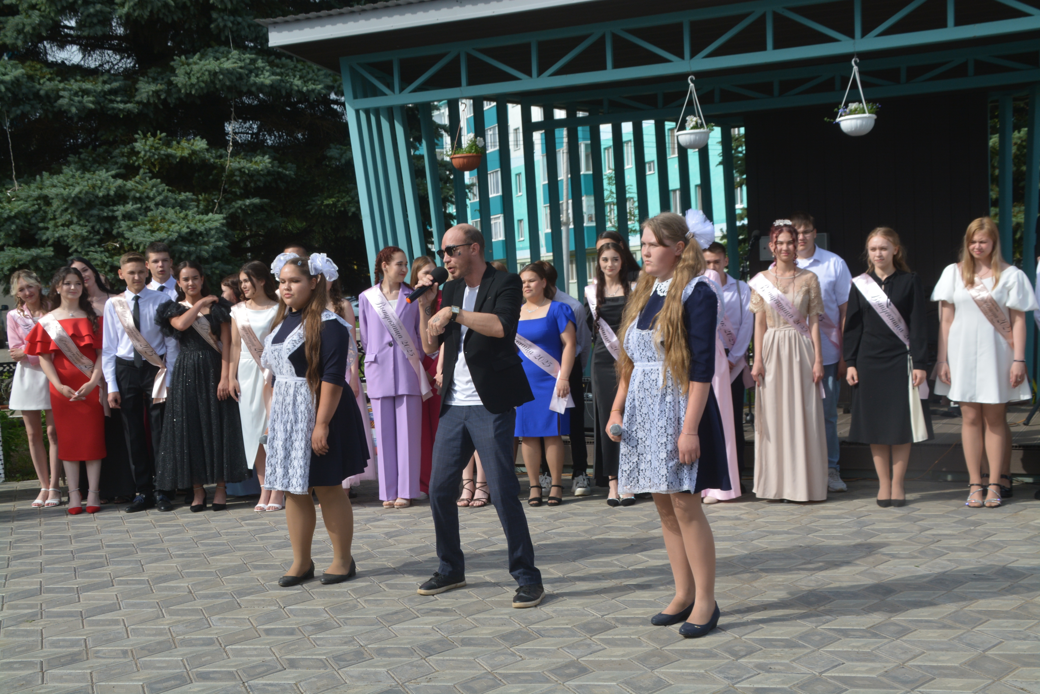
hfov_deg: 41.1
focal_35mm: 48
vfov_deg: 28.1
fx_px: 1387
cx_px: 520
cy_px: 347
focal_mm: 32
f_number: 9
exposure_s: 1/320
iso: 250
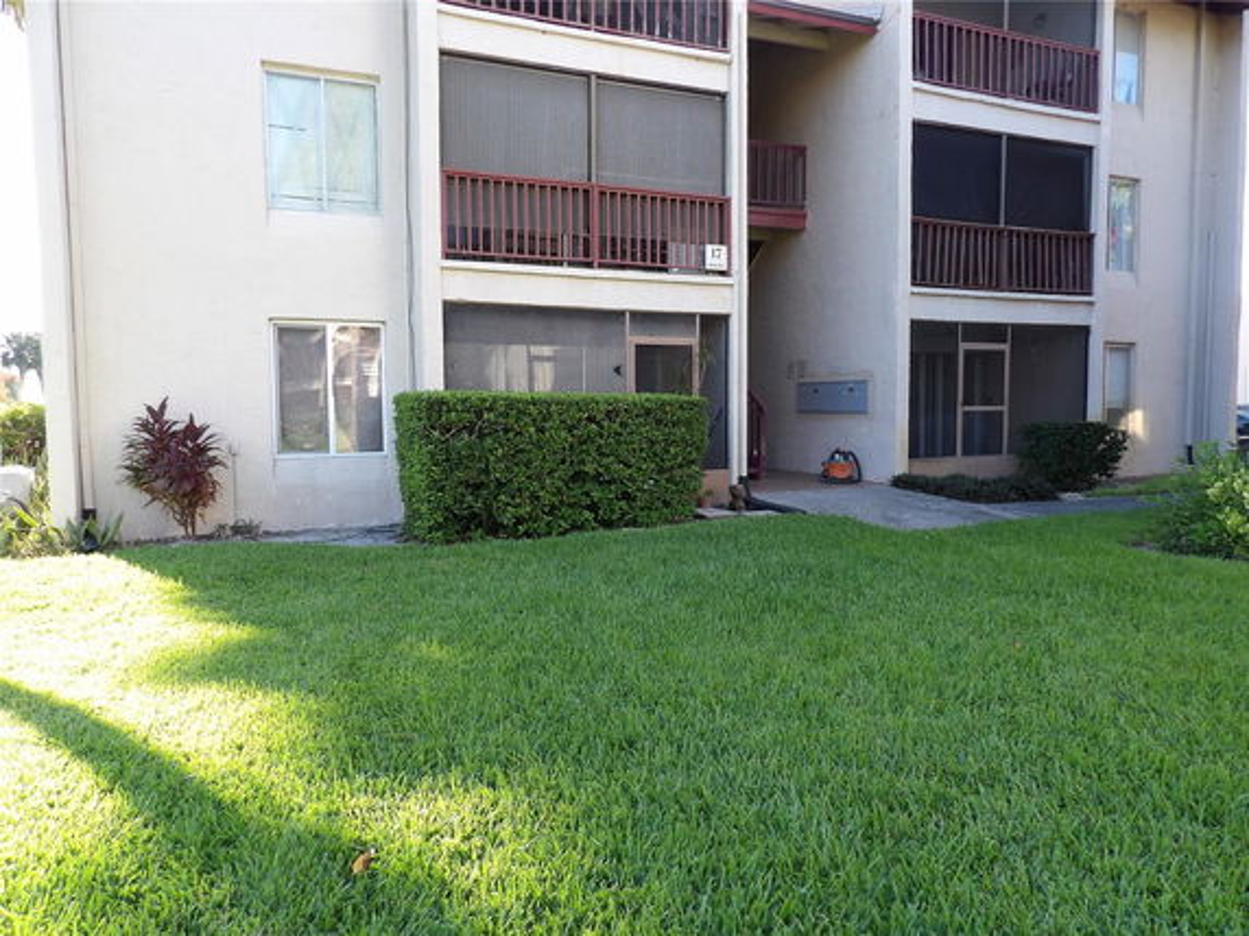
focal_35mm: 24
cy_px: 468
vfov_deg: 56.8
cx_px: 624
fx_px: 866
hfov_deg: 71.6
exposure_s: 1/103
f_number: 3.2
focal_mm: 4.3
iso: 100
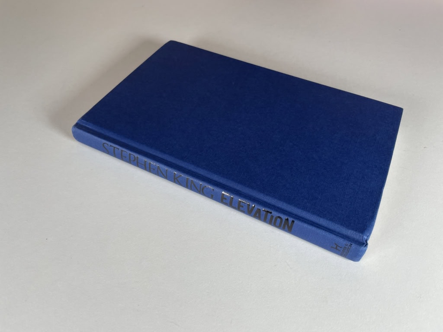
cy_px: 166
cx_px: 222
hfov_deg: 67.3
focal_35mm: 26
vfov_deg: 53.1
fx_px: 333
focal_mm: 4.2
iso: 80
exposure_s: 1/121
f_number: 1.6
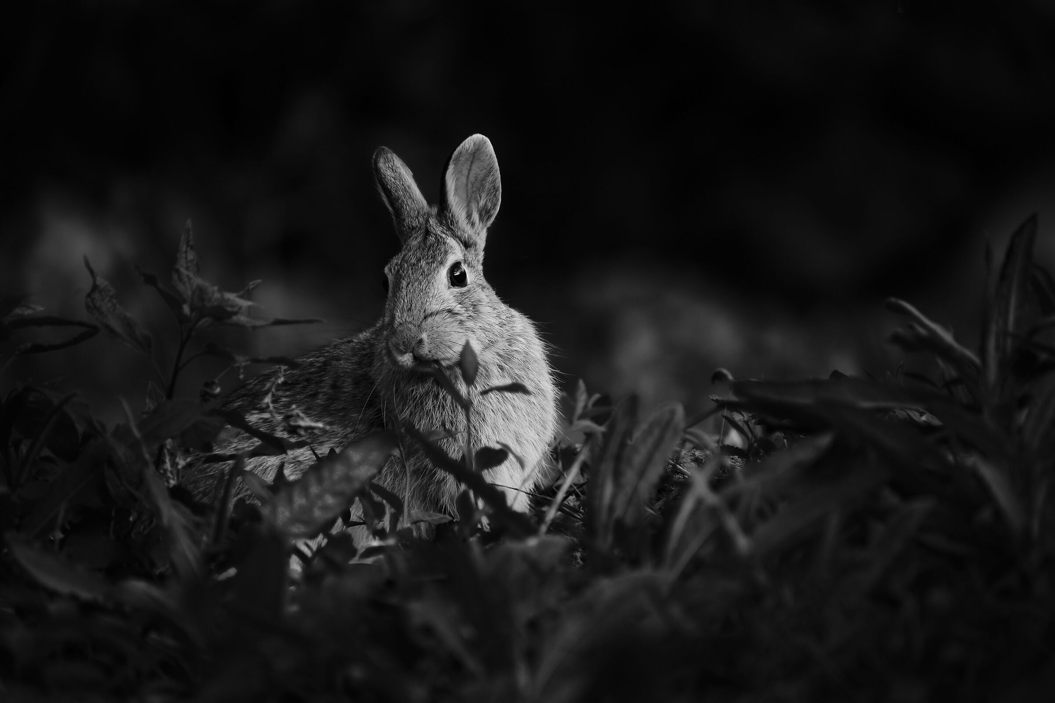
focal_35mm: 600
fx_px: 17582
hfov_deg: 3.4
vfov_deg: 2.3
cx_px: 528
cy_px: 352
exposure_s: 1/240
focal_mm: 400
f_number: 5.6
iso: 800
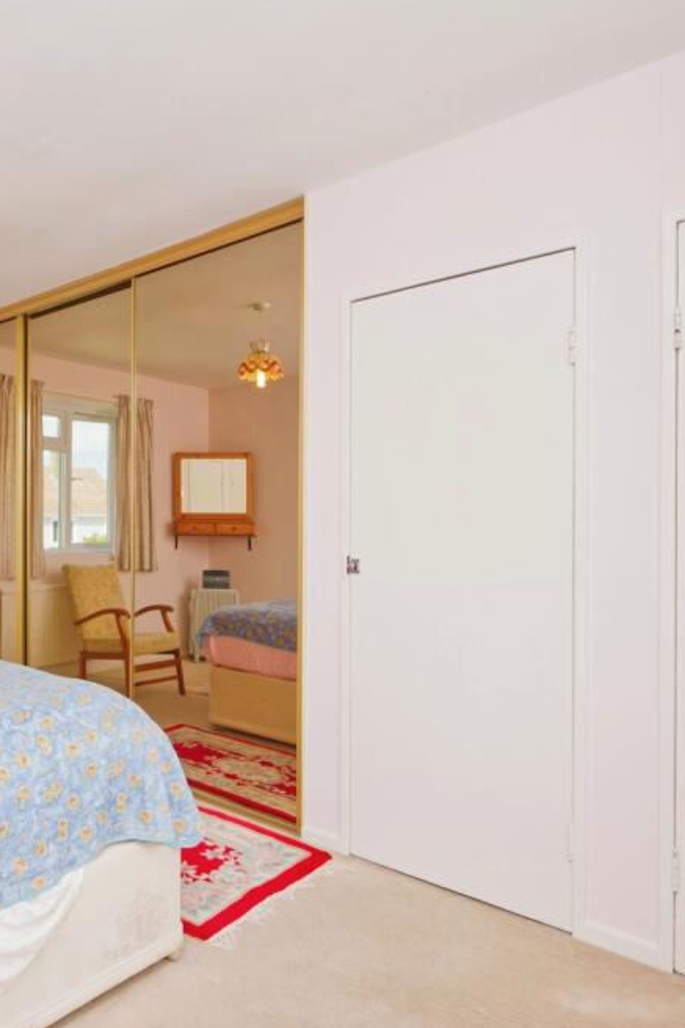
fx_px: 714
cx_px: 96
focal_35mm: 25
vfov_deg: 71.5
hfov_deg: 47.2
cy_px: 534
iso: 400
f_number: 9
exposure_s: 1/250
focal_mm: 16
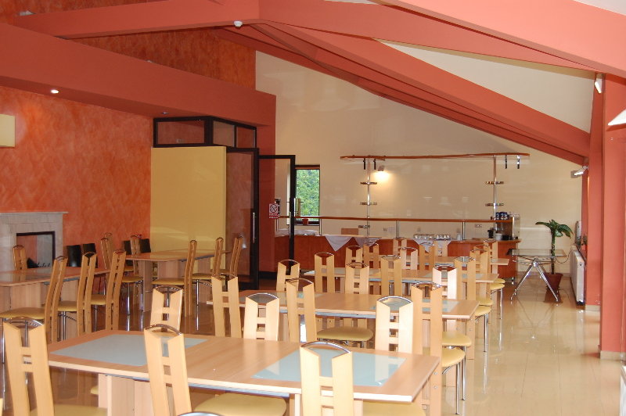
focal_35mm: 39
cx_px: 313
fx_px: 678
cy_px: 208
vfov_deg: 34.2
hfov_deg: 49.6
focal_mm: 26
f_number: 4.2
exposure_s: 1/60
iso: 400
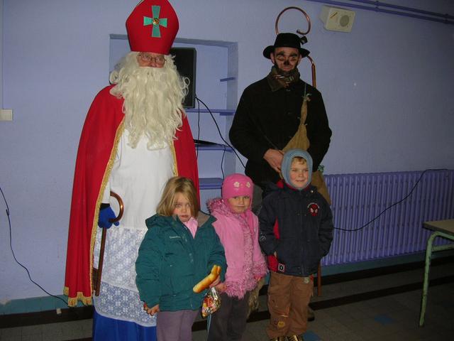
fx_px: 459
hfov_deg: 52.6
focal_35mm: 35
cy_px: 170
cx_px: 227
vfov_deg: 40.7
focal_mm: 5.8
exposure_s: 1/60.1
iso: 84
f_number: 2.8
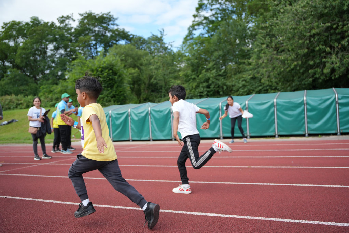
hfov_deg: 60.3
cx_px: 174
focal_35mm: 31
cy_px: 116
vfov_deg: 42.3
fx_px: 300
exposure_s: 1/3200
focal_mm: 32
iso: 400
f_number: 2.8
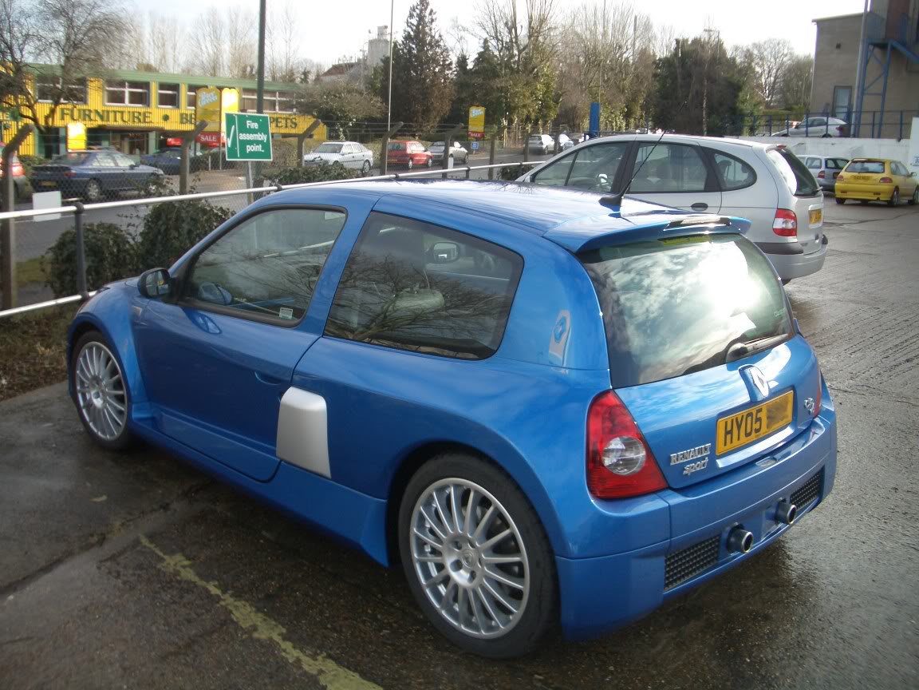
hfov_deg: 52.6
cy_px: 345
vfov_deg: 40.7
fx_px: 929
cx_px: 460
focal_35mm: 35
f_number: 2.6
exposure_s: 1/400
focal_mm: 5.8
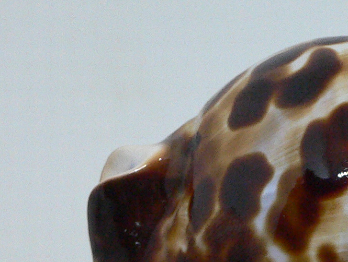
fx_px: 976
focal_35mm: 97
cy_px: 202
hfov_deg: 19.4
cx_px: 375
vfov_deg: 15.2
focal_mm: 4.6
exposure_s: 1/40
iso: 200
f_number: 2.8
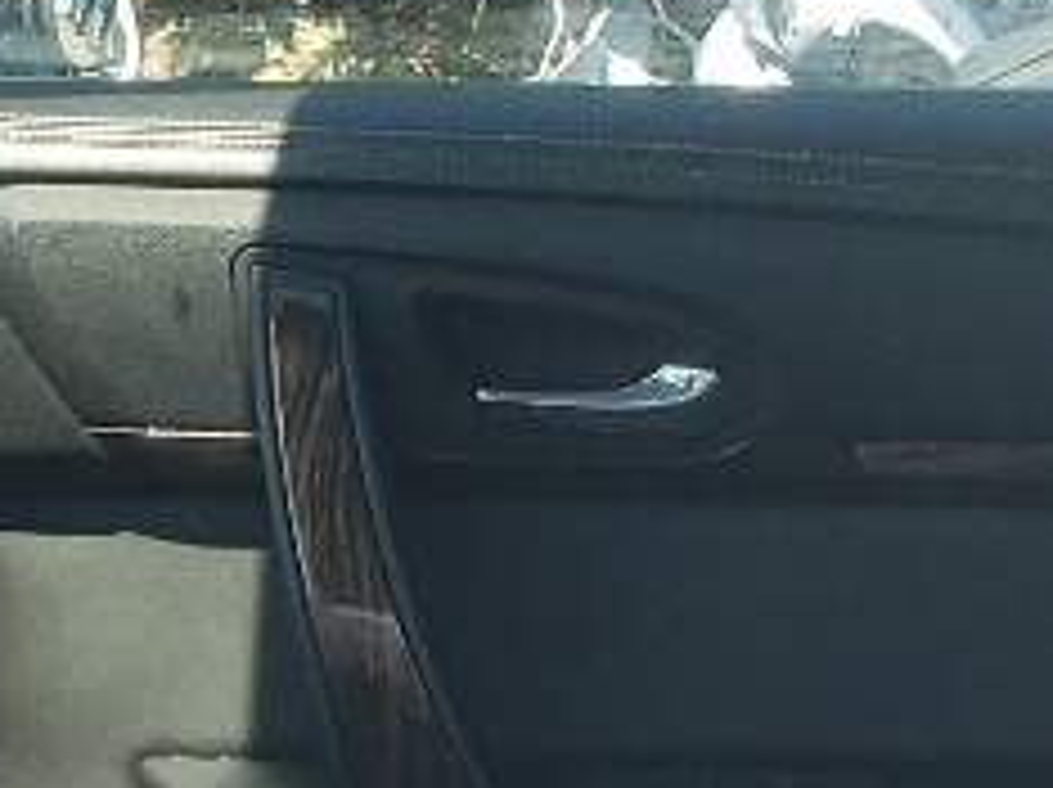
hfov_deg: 11.0
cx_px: 36
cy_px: 1986
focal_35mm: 178
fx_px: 5409
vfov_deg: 7.7
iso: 50
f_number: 1.5
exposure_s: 1/625
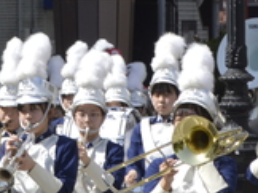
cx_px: -76
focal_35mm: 443
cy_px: 182
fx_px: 3297
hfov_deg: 4.5
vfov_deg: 3.3
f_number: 7.1
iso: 100
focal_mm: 46
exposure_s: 1/200
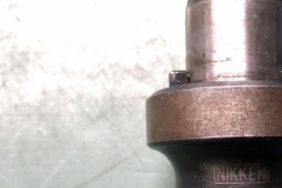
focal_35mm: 63
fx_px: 494
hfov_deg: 30.5
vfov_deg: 20.7
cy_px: 200
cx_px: 251
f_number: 1.8
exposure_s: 1/15
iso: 40
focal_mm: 3.99
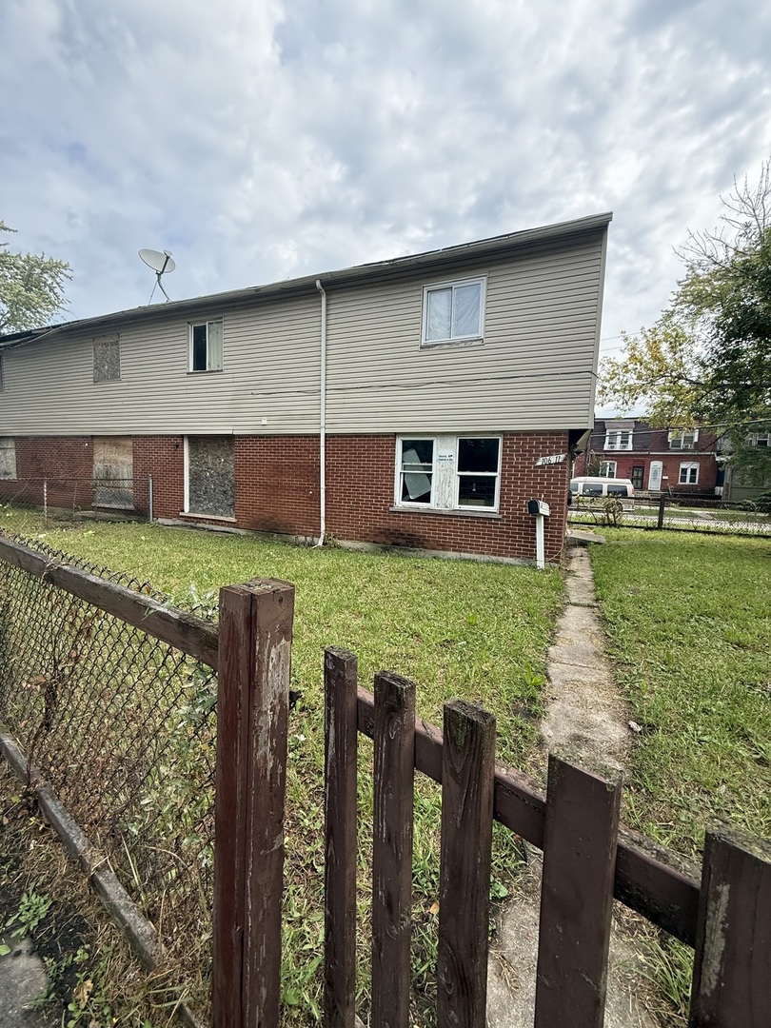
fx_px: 416
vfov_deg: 102.1
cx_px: 386
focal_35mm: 14
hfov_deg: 85.7
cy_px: 514
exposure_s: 1/613
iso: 64
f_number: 2.2
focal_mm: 2.22
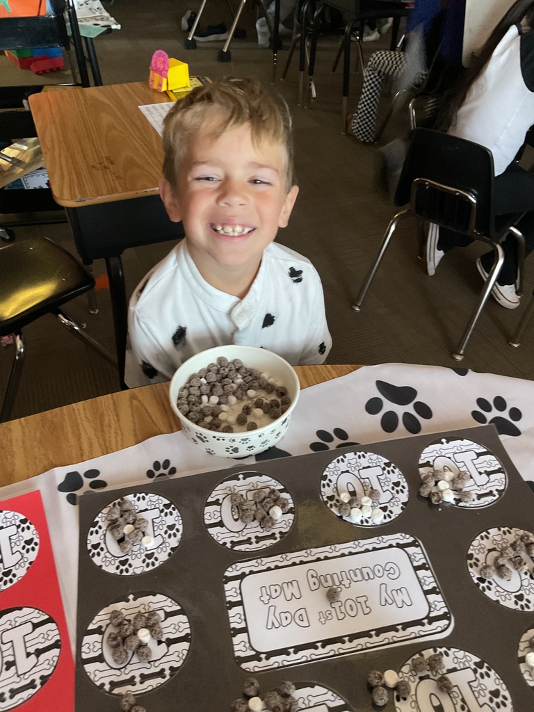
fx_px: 596
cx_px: 267
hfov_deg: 48.2
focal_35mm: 29
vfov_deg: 61.7
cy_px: 356
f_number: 1.8
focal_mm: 3
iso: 200
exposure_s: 1/33
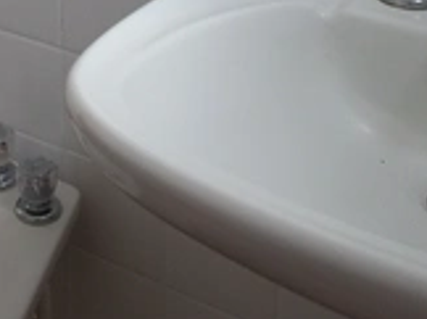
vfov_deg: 20.1
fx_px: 838
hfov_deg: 27.1
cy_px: -74
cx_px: 8
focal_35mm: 68
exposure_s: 1/50
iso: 200
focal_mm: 4.6
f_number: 1.8
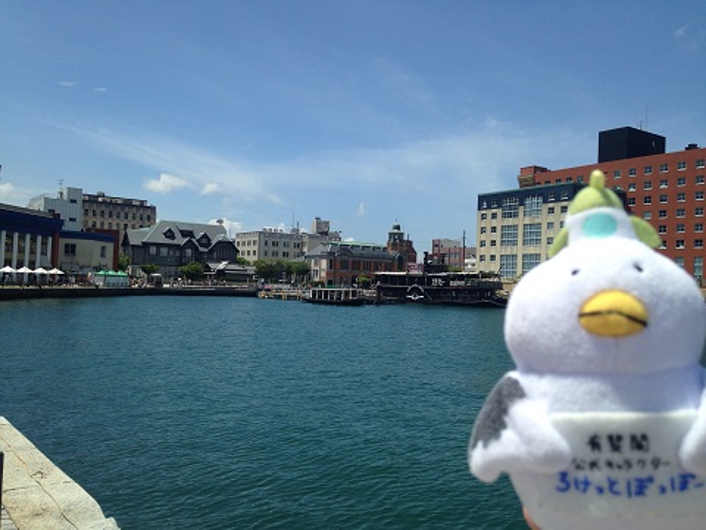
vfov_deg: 42.9
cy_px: 265
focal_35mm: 33
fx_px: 673
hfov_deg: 55.4
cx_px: 353
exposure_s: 1/2262
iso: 50
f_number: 2.4
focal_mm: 4.12
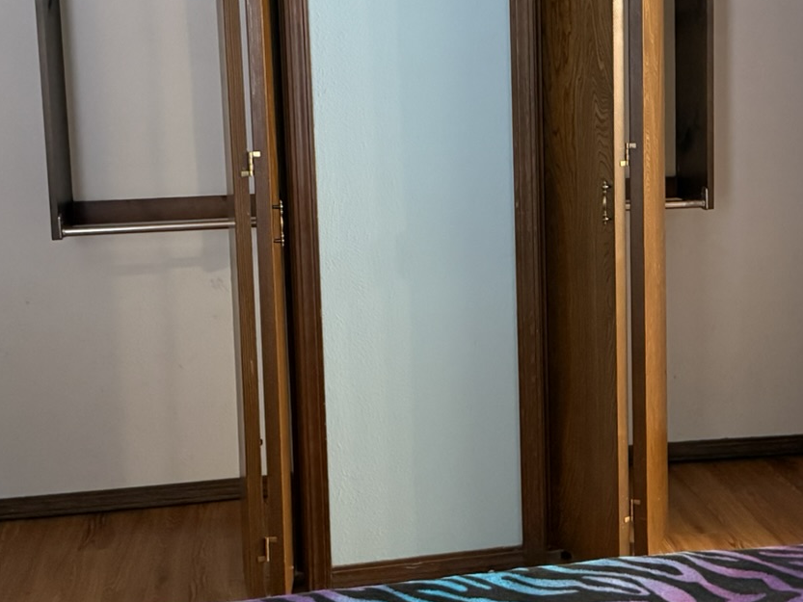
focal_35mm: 59
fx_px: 1369
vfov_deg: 24.7
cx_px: 527
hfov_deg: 32.5
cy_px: 209
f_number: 1.78
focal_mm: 6.76
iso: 1000
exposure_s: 1/40
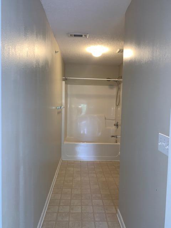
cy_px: 114
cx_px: 86
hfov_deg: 53.1
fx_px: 171
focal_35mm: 26
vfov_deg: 67.3
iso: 64
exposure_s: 1/15
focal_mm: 4.25
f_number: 1.8
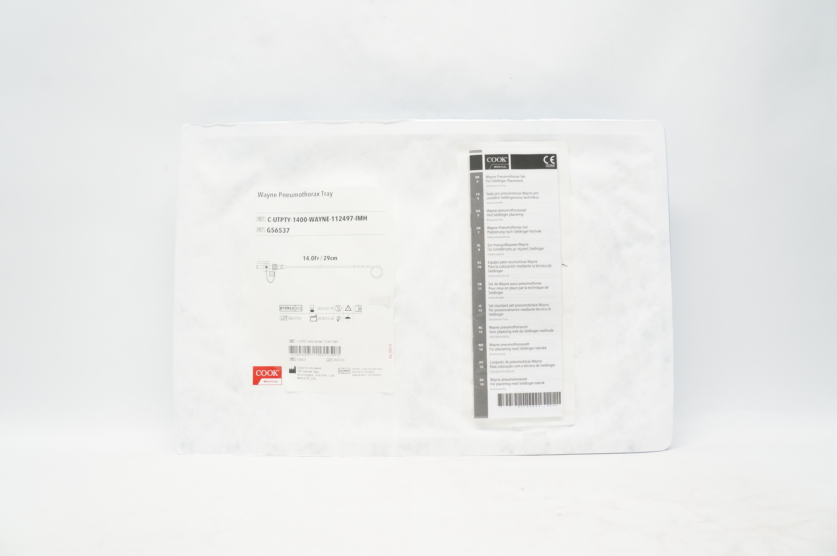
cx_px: 418
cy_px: 278
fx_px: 627
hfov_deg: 67.4
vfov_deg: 47.8
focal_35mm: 27
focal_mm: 18
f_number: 8
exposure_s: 1/40
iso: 800
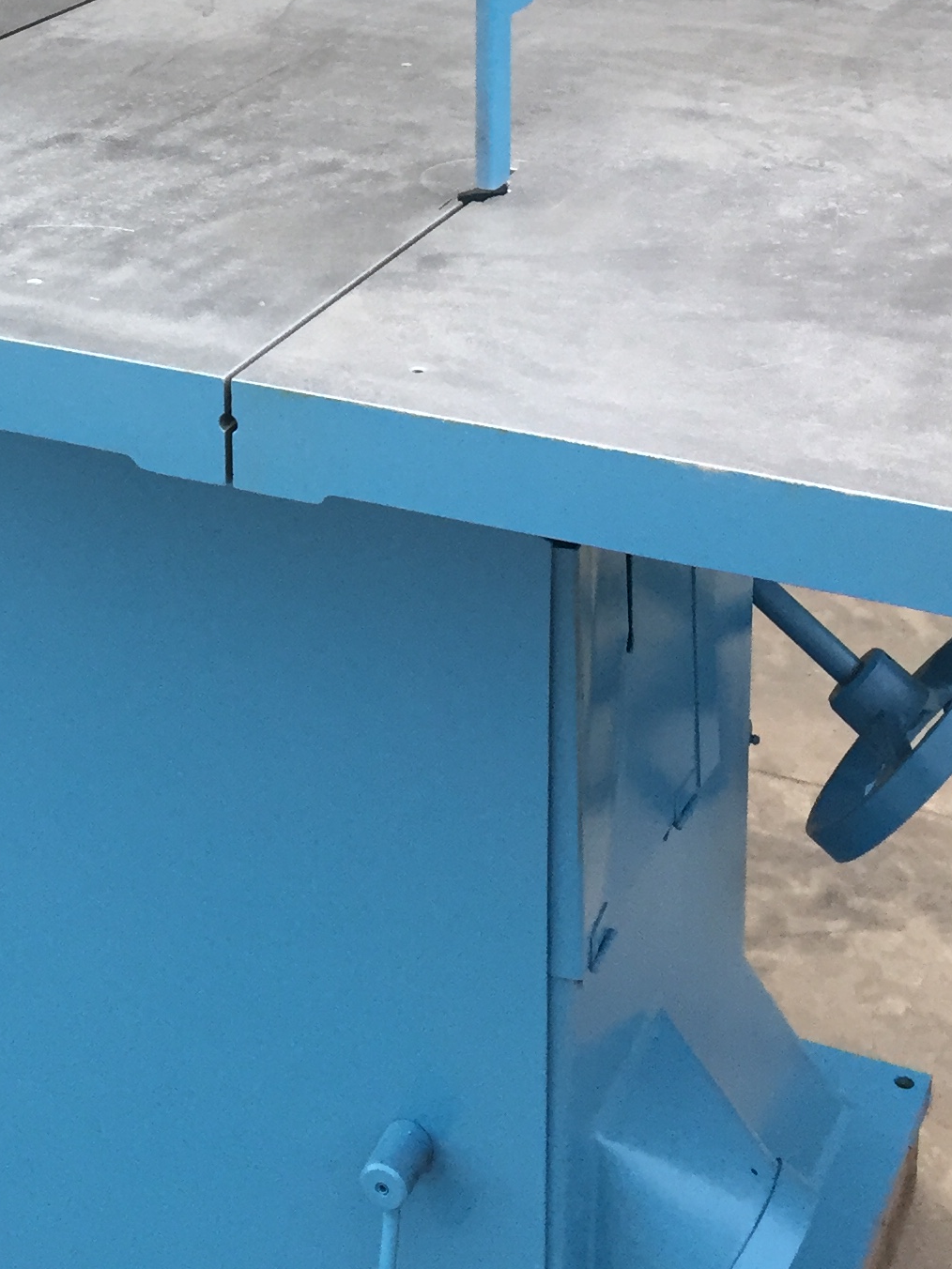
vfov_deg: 26.0
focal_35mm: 70
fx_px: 2567
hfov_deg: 20.7
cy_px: -69
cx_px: 164
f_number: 2.2
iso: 40
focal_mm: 4.15
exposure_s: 1/30
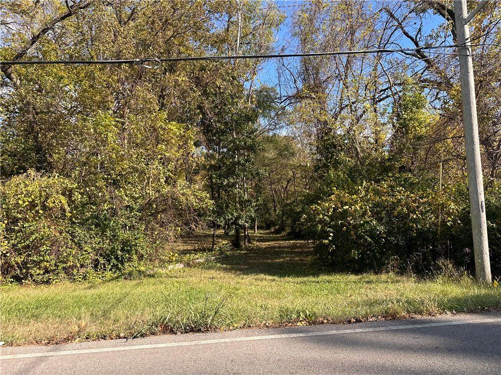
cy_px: 188
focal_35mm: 24
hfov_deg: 71.6
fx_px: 347
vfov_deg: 56.8
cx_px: 250
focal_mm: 6.86
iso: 80
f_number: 1.78
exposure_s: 1/1721
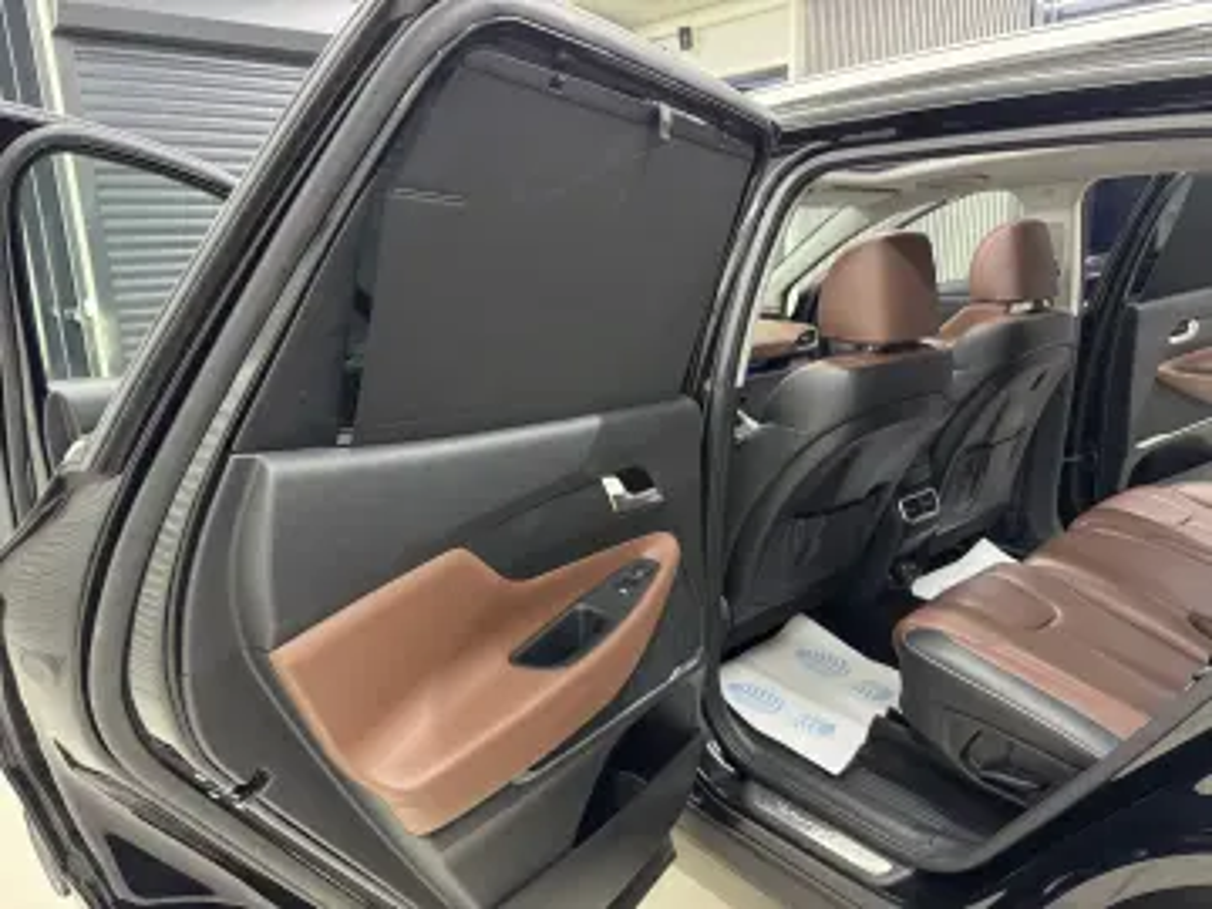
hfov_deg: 71.6
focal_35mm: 24
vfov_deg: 56.8
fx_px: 840
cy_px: 454
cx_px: 606
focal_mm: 6.76
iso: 640
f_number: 1.78
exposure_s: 1/33
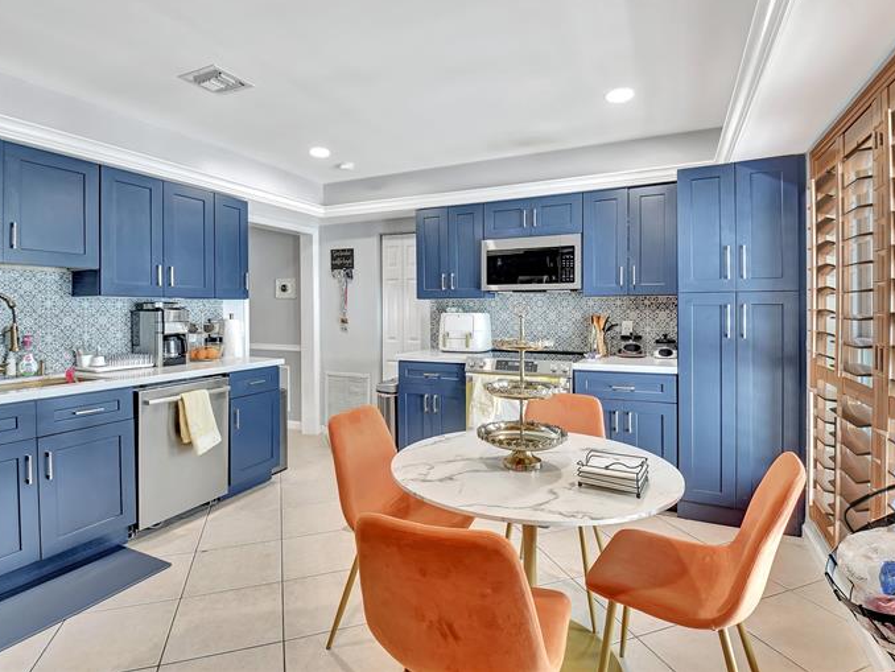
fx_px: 440
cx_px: 445
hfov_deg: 91.0
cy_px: 322
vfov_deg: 74.7
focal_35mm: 17
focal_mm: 10
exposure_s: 1/4
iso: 640
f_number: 8
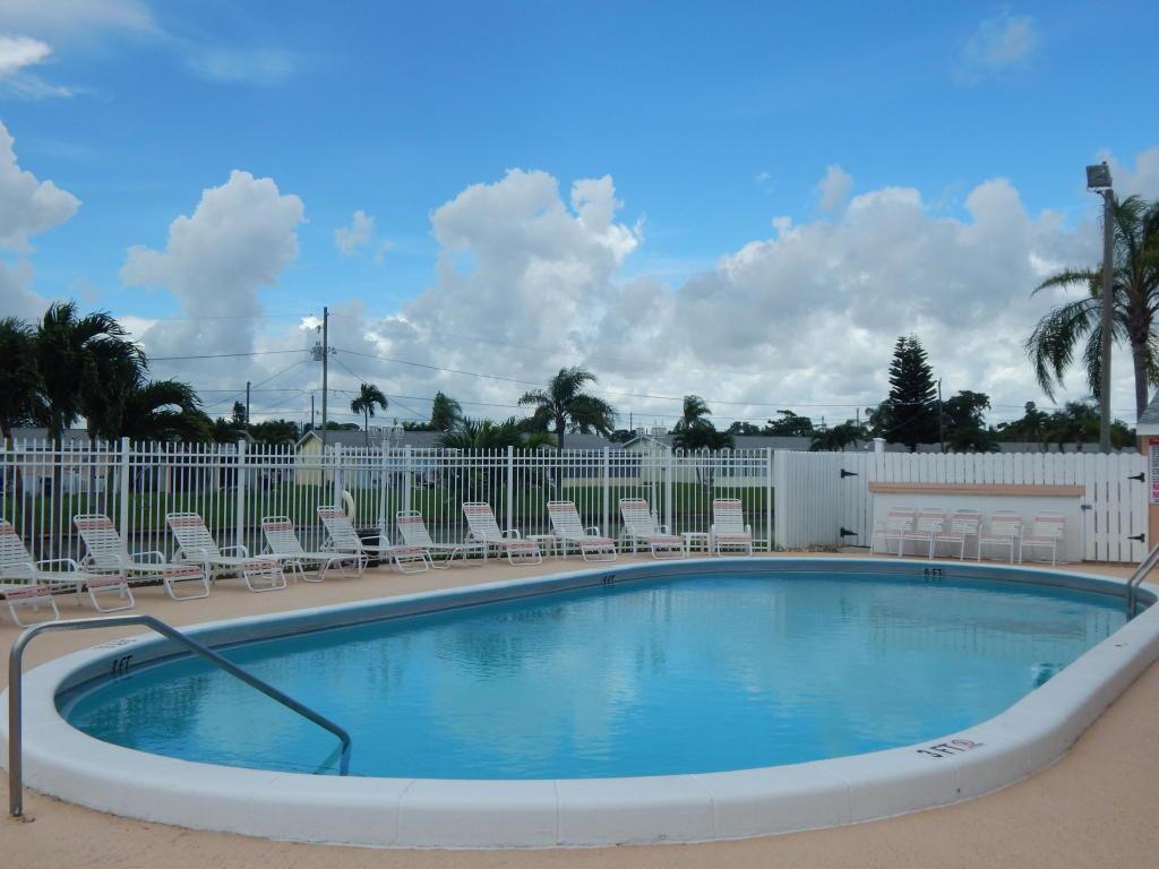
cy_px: 434
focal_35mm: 34
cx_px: 580
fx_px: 1138
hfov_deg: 54.0
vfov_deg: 41.8
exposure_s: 1/500
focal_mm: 6.1
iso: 125
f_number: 6.7
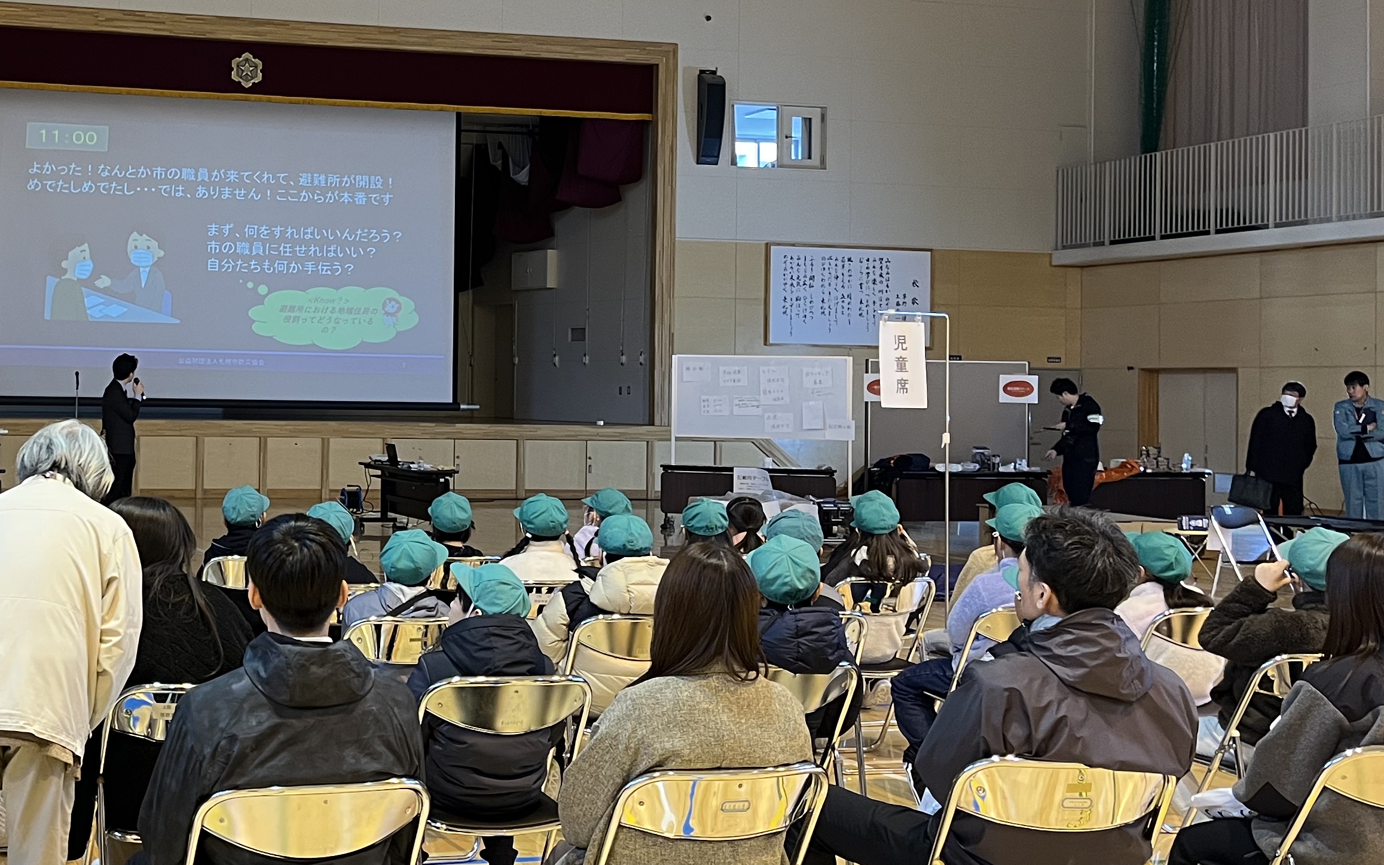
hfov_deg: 39.7
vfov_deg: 26.8
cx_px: 227
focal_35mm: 48
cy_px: 347
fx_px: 1811
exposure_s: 1/50
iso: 160
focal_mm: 5.1
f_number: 1.6
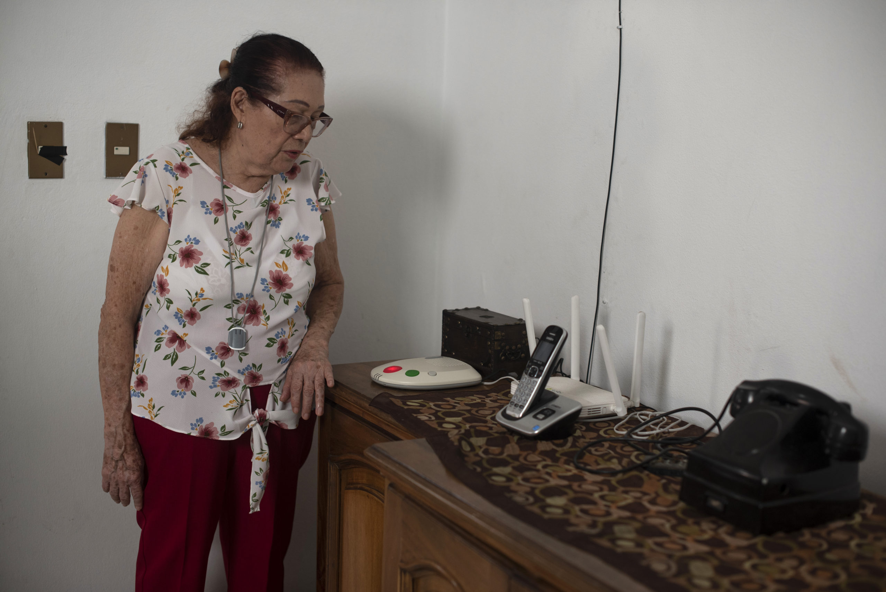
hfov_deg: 39.6
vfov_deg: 27.0
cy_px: 296
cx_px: 443
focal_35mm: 50
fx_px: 1231
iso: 400
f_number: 2.5
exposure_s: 1/160
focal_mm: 50
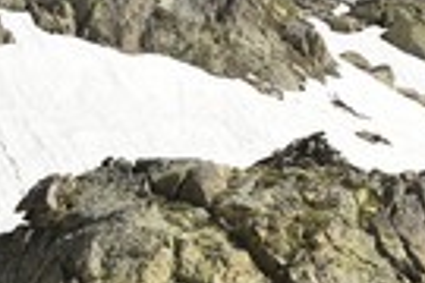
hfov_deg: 3.3
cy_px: -53
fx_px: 7319
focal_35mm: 620
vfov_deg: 2.2
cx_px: 375
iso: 200
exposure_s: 1/320
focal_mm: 200
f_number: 13
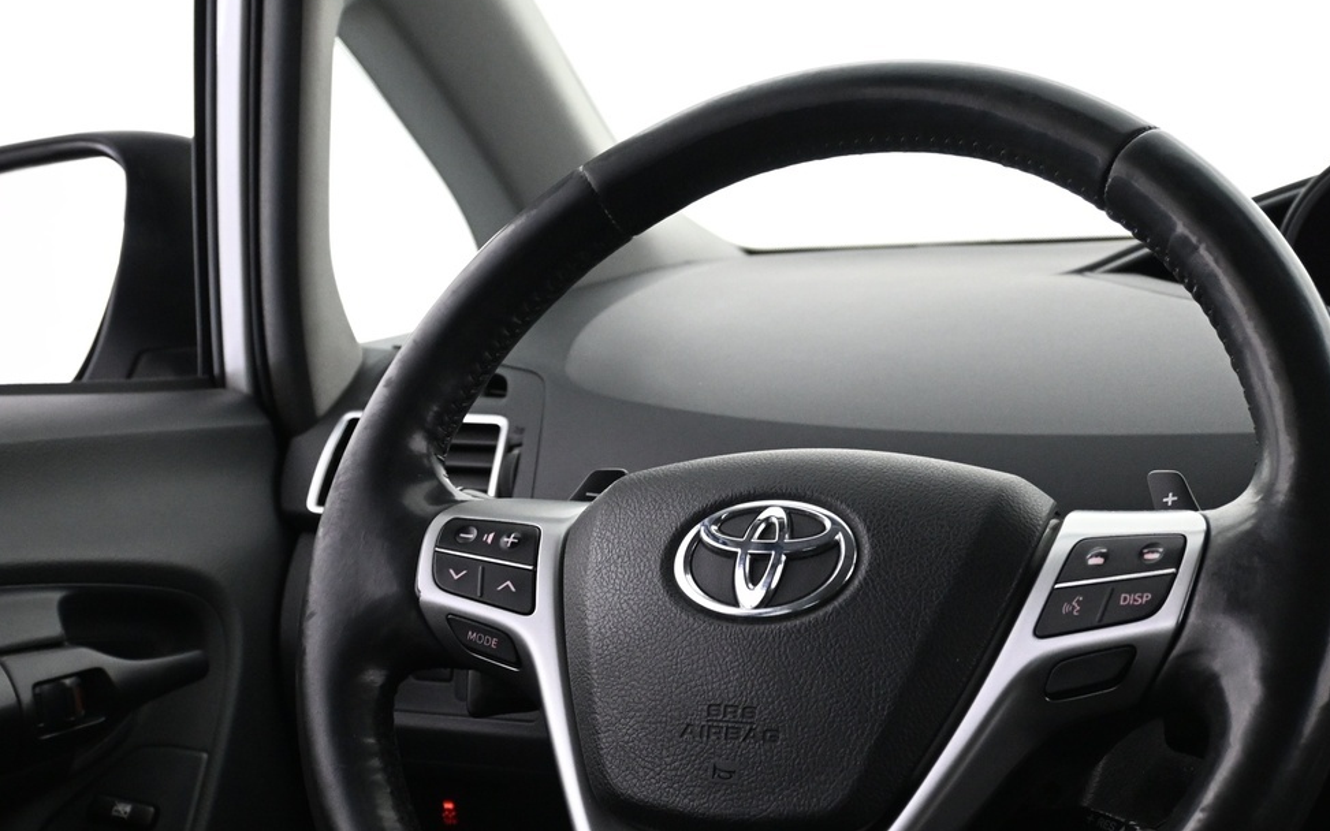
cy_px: 543
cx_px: 768
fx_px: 2076
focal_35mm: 57
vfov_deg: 22.6
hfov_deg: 35.5
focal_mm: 22.5
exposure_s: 1/30
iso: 1600
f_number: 4
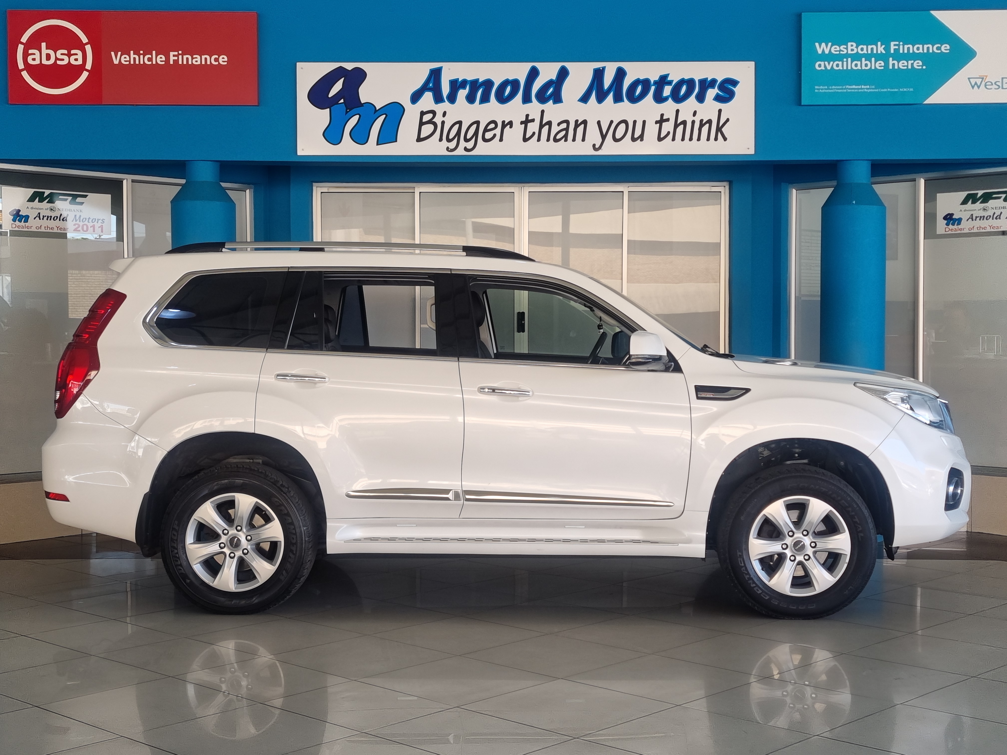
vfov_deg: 53.1
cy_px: 378
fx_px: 756
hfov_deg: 67.3
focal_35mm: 26
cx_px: 504
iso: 50
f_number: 1.8
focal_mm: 5.4
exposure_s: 1/162
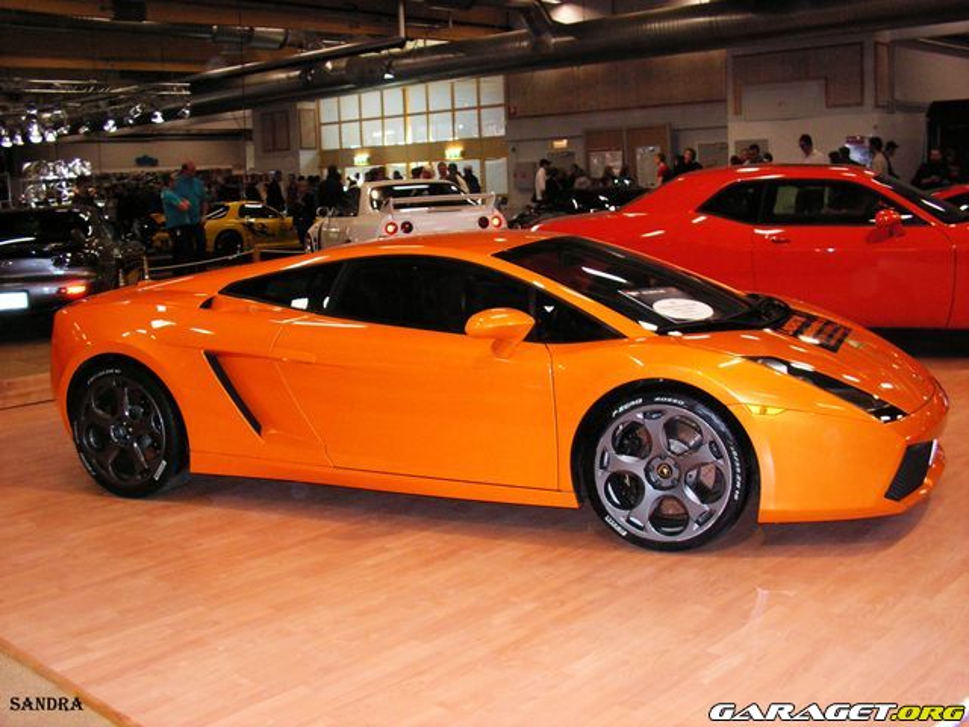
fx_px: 1064
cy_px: 364
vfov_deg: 37.7
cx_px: 484
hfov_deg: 49.0
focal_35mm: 38
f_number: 3.2
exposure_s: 1/40
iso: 160
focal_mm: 6.4
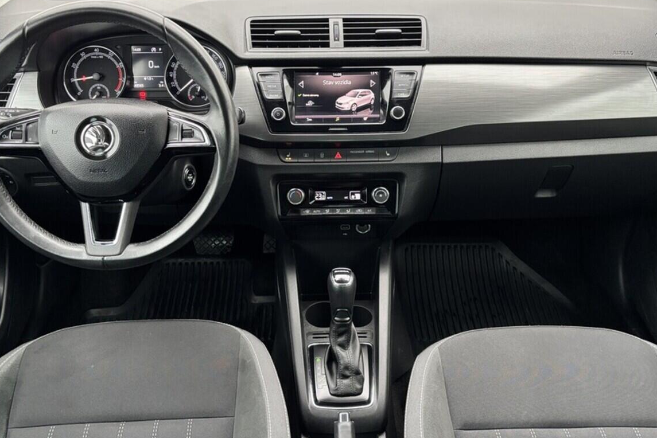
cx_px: 322
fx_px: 621
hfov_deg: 55.8
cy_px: 191
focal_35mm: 34
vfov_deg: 38.8
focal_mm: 5.96
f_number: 1.6
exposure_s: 1/56
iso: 200
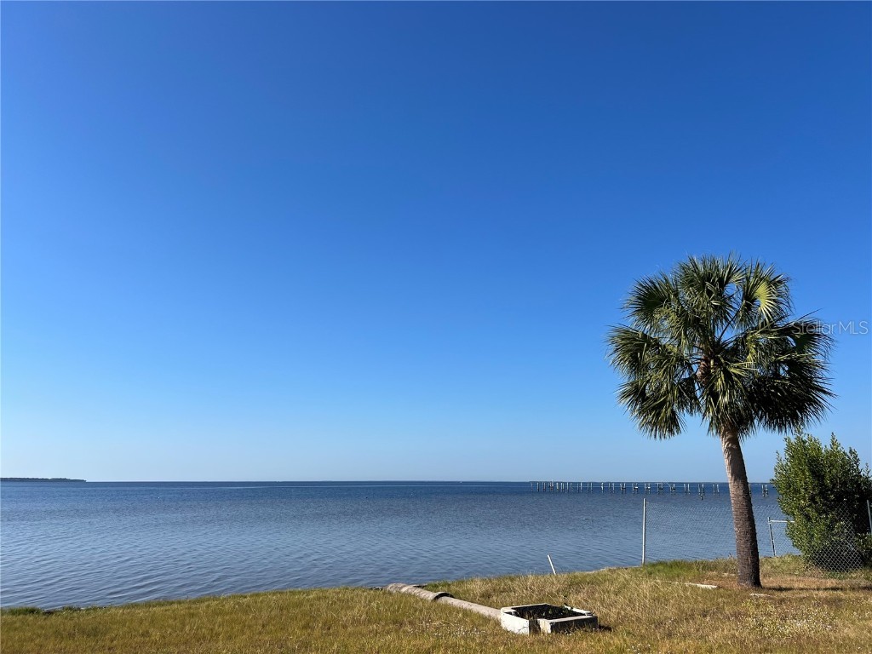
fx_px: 655
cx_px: 436
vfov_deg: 53.1
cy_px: 327
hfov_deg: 67.3
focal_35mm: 26
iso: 50
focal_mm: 5.7
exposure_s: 1/5882
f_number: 1.5
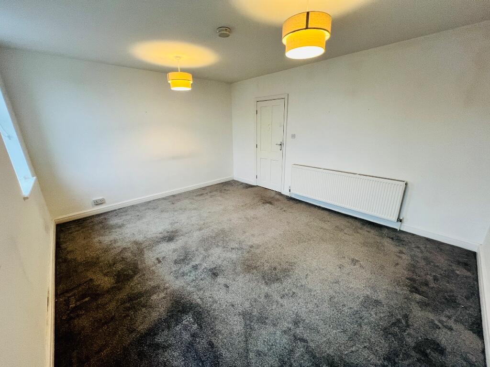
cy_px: 184
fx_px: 184
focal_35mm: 13
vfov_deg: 89.9
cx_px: 245
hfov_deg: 106.2
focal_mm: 1.57
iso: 160
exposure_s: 1/50
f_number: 1.8
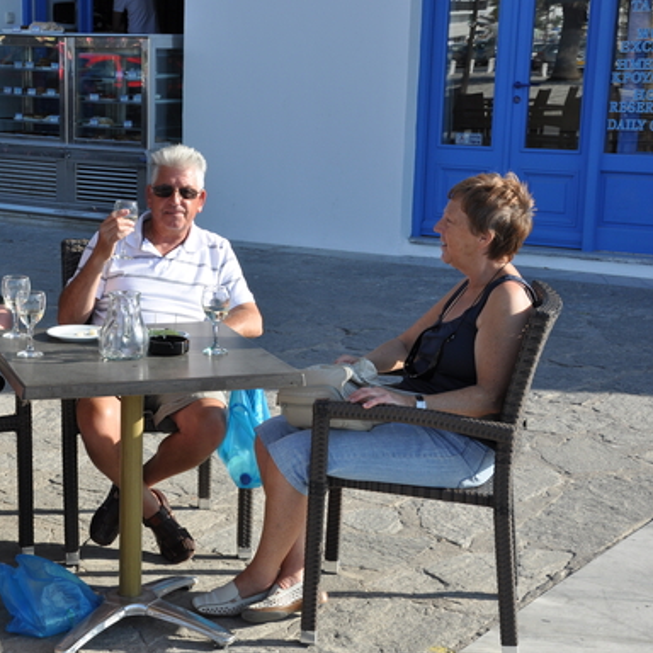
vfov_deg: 24.8
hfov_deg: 24.5
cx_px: 175
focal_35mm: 70
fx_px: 1487
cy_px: 319
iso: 200
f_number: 9
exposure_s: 1/320
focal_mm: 35
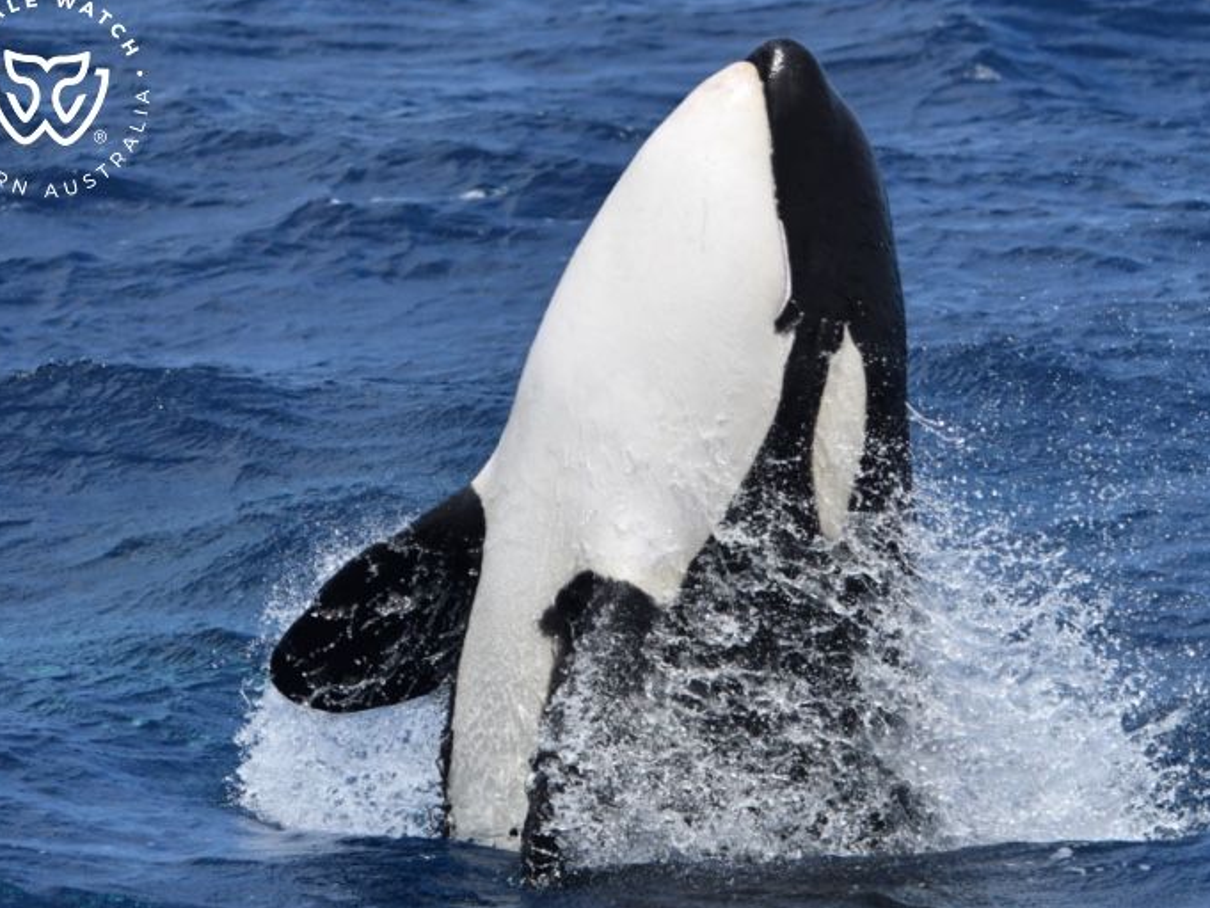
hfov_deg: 7.3
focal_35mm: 271
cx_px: 649
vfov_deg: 5.5
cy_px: 458
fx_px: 9474
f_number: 5.6
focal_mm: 240
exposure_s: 1/8000
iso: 1000
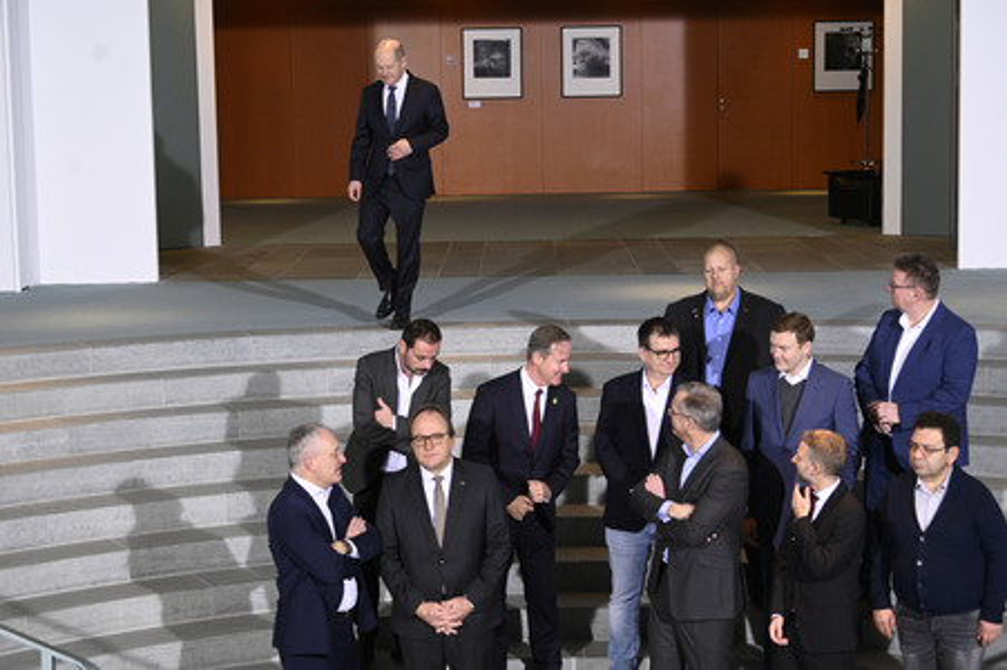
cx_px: 504
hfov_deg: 27.0
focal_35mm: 75
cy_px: 335
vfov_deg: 18.2
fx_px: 2096
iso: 4000
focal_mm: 75
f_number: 4.5
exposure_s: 1/640
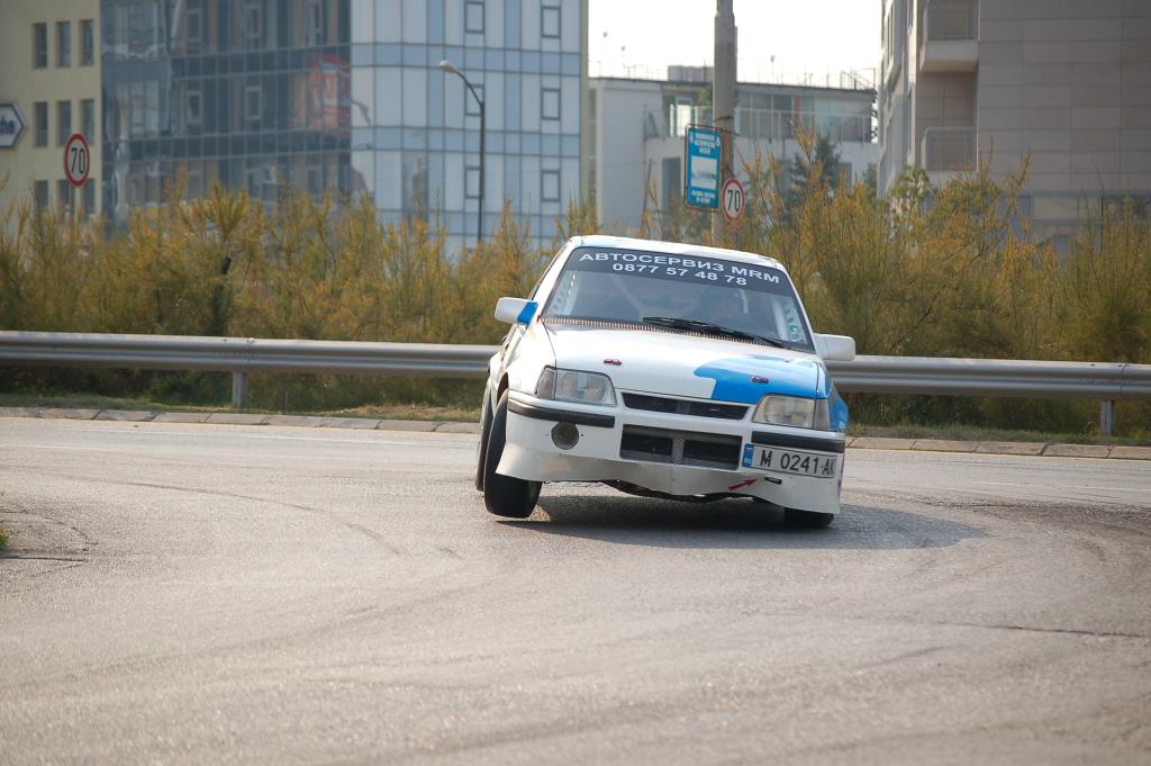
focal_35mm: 158
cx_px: 576
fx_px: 5031
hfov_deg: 13.1
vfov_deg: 8.7
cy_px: 383
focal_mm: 105
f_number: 4.8
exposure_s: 1/1000
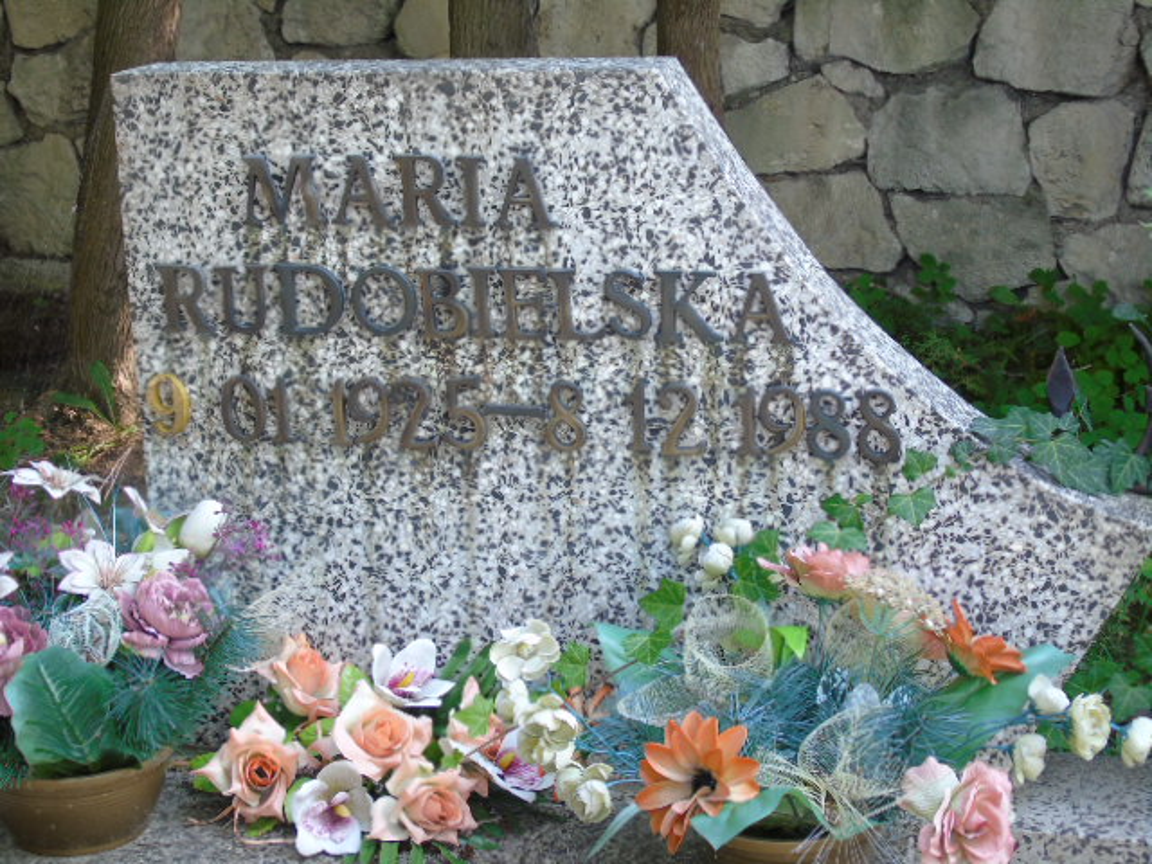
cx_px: 576
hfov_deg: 27.4
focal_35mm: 71
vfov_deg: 20.7
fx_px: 2363
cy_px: 432
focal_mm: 13
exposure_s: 1/30
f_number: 4.7
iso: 100
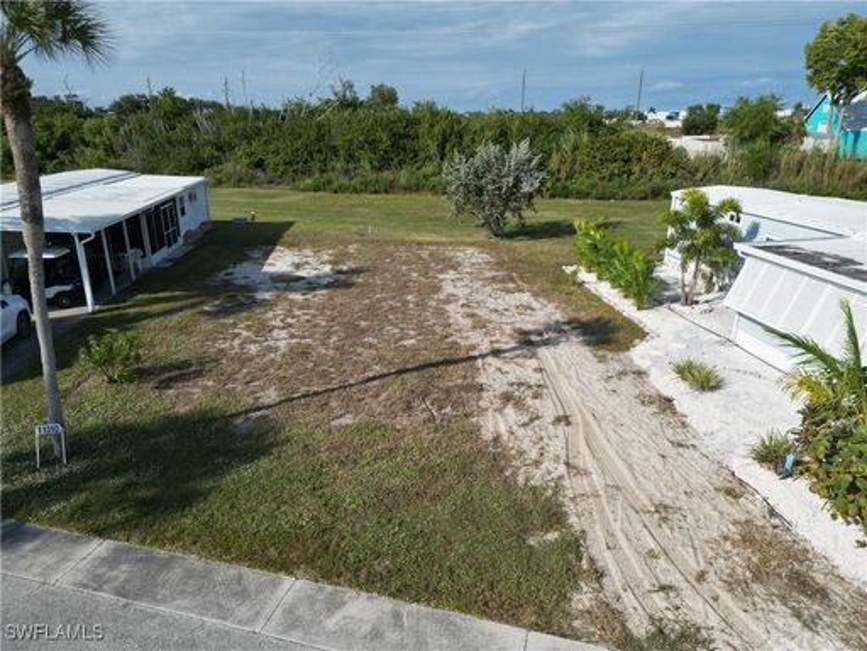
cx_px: 434
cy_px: 326
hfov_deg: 71.6
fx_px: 601
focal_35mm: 24
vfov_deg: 56.8
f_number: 1.7
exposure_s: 1/5000
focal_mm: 6.72
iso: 150
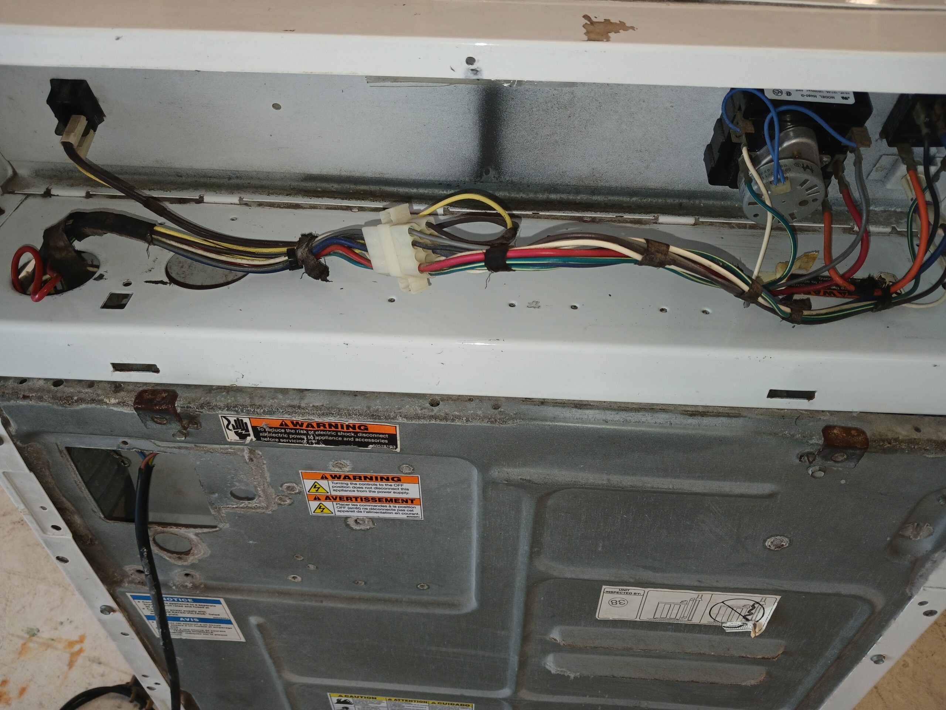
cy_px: 355
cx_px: 473
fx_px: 738
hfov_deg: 65.3
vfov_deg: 51.4
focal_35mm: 27
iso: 50
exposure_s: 1/50
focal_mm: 3.98
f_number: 1.8
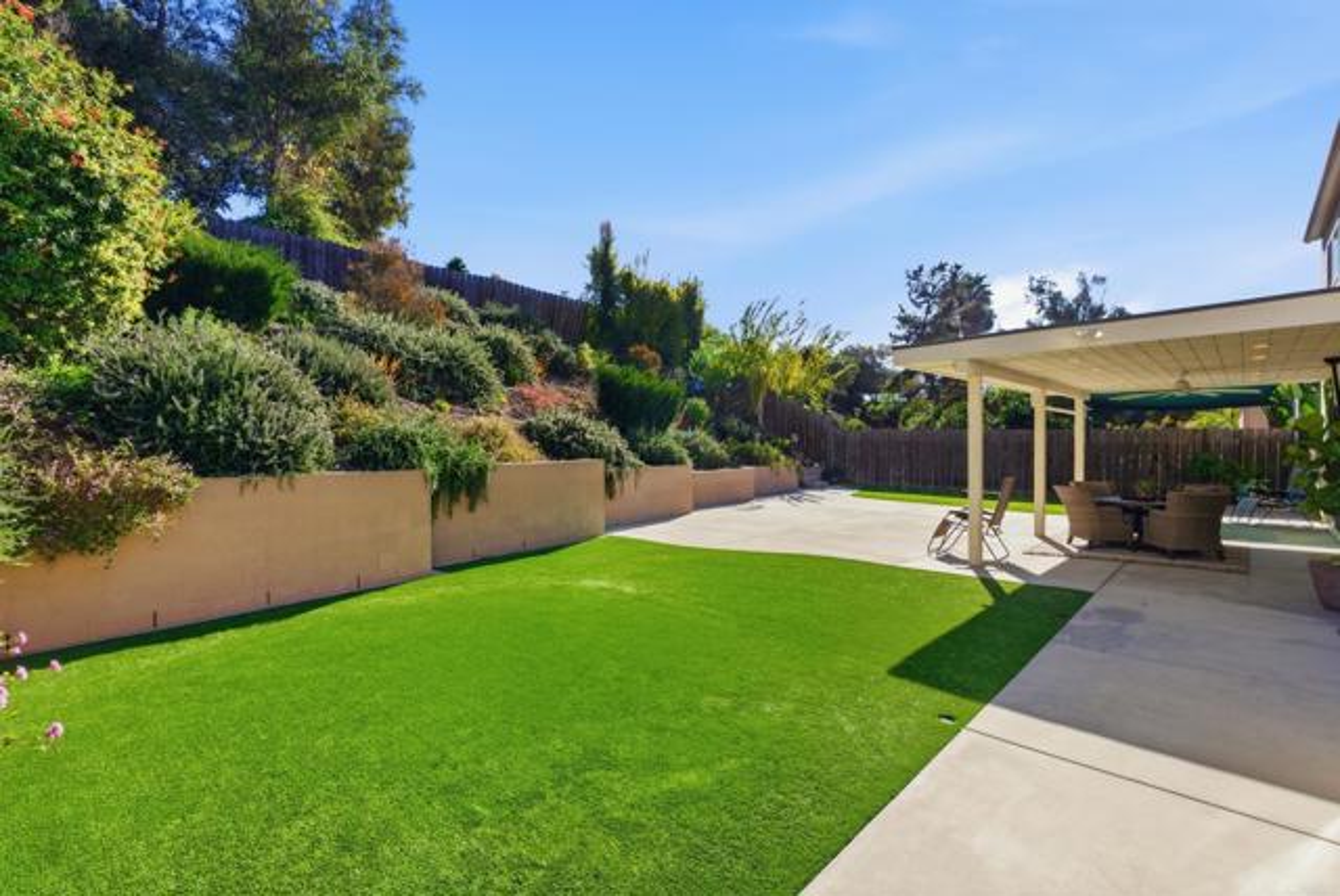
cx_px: 670
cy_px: 448
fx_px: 596
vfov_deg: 73.9
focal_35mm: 16
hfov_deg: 96.7
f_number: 22
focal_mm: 16
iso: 500
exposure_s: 1/4000
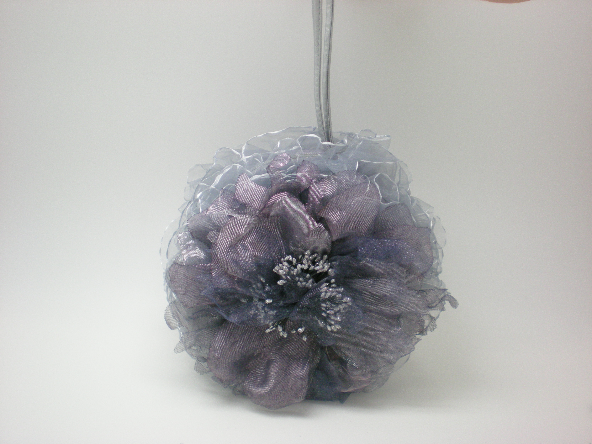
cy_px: 222
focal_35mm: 38
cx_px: 296
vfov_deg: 37.7
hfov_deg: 49.0
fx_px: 650
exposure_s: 1/125
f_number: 3.1
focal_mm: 6.3
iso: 209
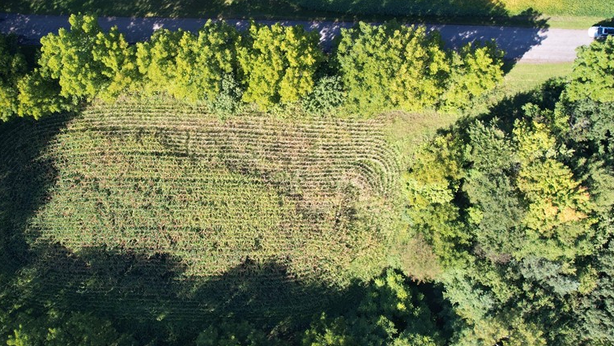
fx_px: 537
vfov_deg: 35.6
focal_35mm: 33
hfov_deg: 58.3
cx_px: 211
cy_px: 147
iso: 100
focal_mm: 8.38
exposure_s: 1/500
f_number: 2.8
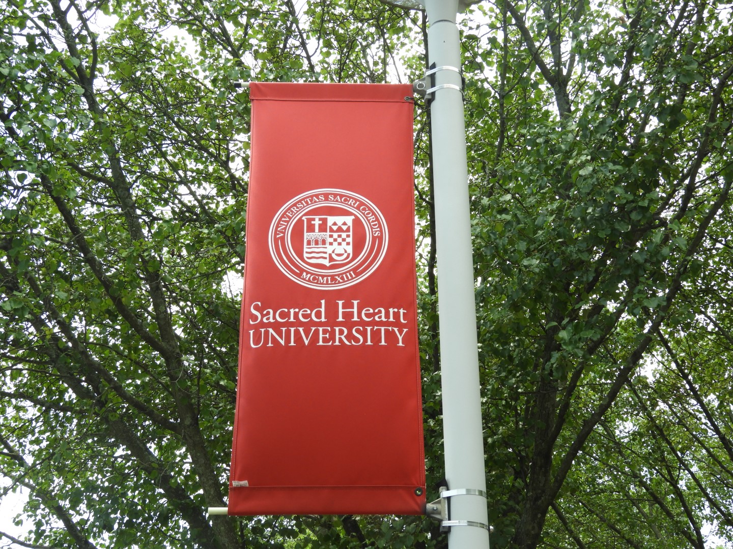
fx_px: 1059
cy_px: 274
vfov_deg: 29.1
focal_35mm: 50
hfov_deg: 38.2
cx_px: 366
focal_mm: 9
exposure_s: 1/200
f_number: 4
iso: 100
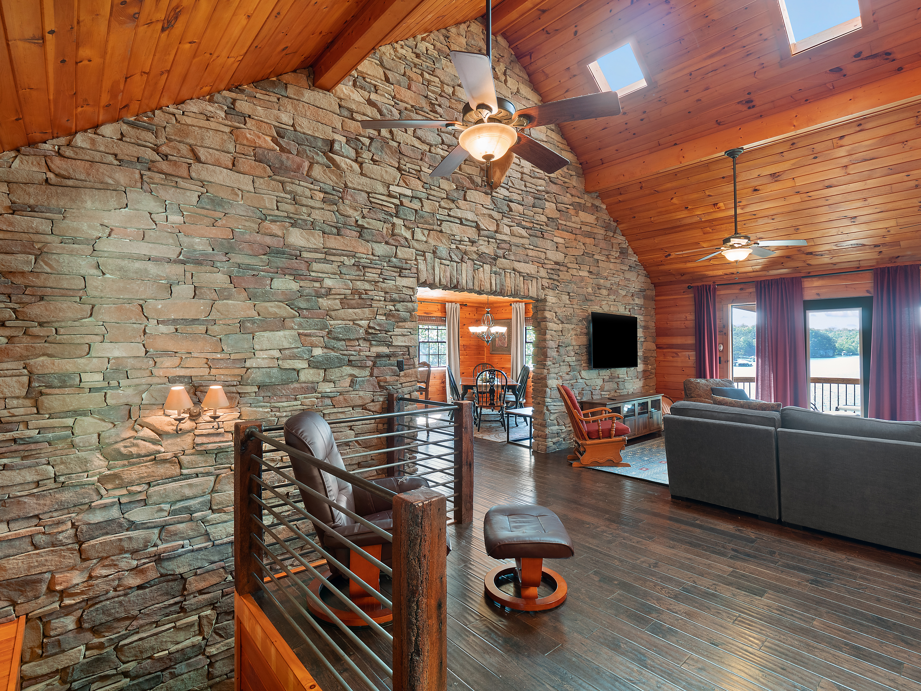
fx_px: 426
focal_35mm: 16
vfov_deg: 78.1
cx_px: 460
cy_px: 346
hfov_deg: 94.5
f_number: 5.6
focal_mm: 8
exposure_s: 1/4
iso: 200
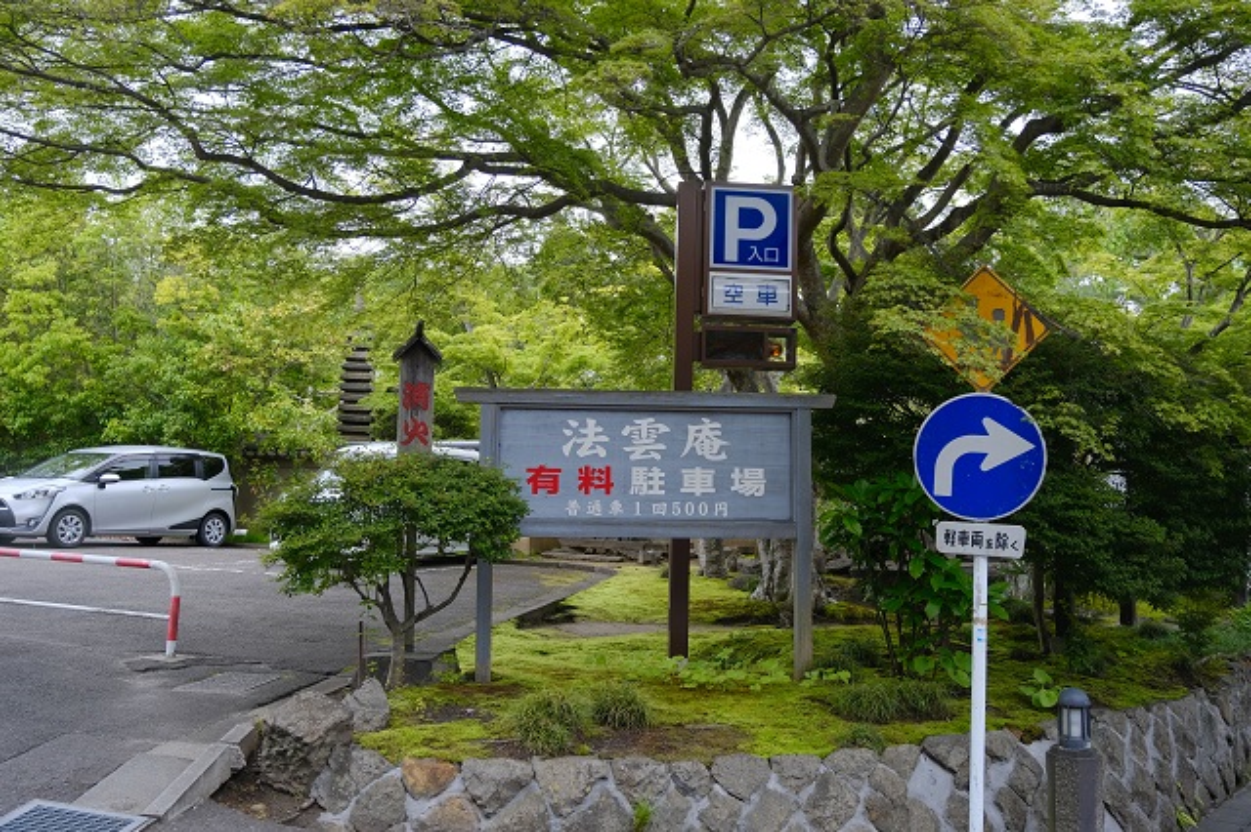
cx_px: 626
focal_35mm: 32
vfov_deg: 41.1
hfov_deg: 58.7
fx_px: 1111
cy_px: 416
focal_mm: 21.2
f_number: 4
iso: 400
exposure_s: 1/320
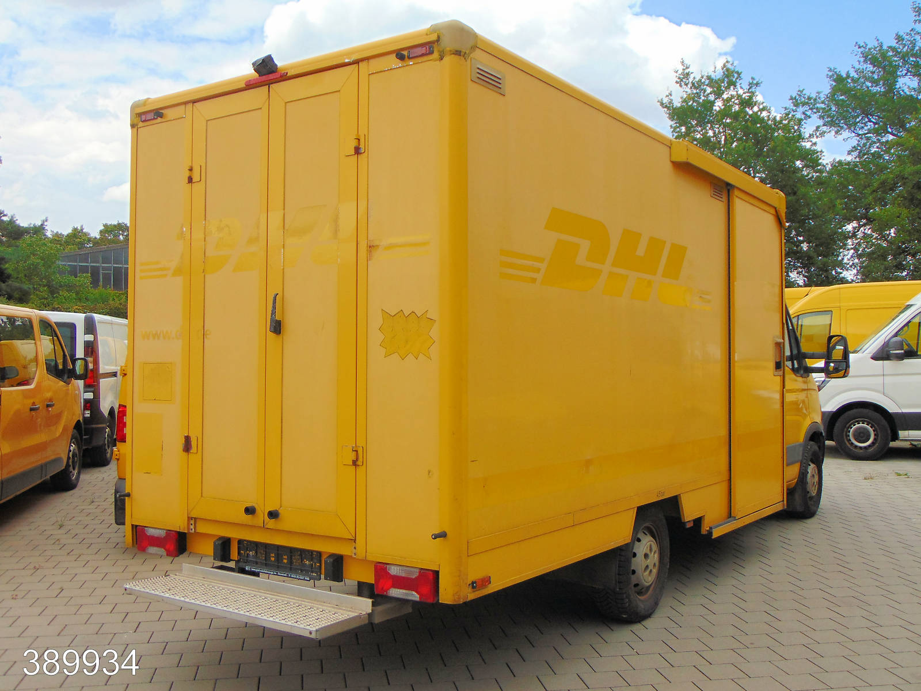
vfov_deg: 40.7
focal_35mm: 35
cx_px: 460
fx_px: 931
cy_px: 346
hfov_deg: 52.6
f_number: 3.2
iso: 80
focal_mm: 6.3
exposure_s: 1/800
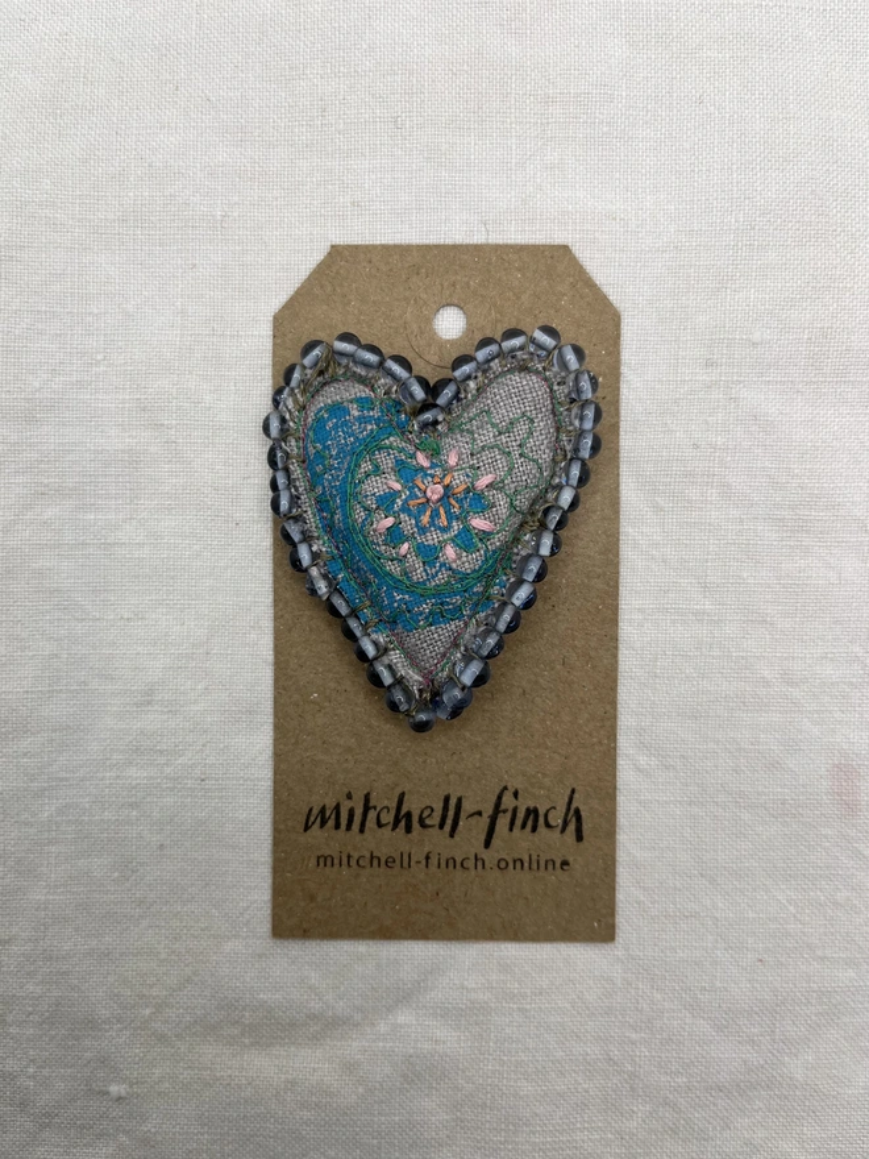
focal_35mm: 26
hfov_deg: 53.1
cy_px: 580
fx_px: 870
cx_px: 434
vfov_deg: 67.3
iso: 50
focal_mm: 5.1
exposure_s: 1/304
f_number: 1.6
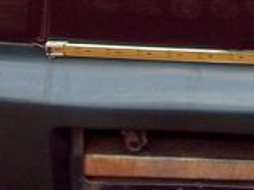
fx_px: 1414
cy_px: -149
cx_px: 265
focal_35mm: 193
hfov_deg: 10.2
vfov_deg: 7.5
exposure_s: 1/90
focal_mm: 6.6
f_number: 3.5
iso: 100
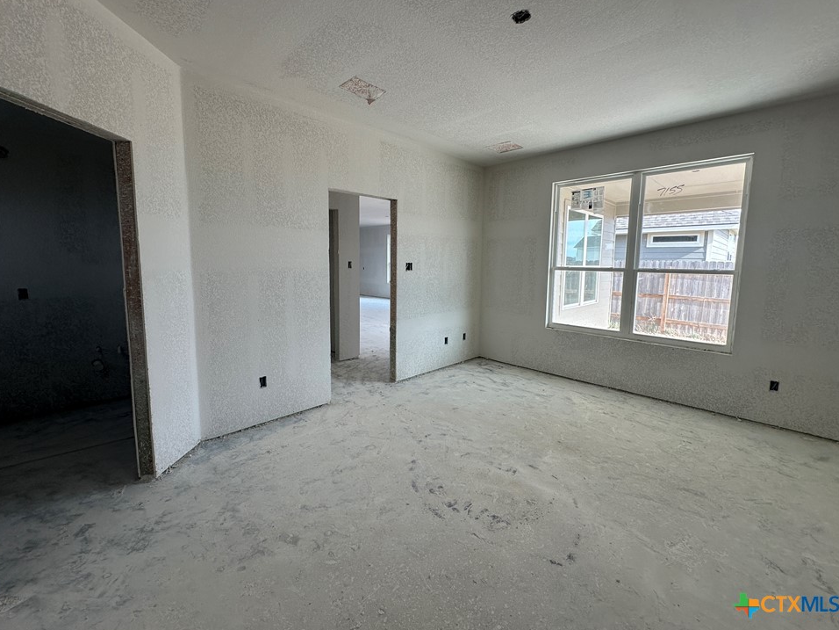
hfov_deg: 98.2
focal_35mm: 15
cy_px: 299
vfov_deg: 81.7
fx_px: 364
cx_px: 412
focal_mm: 2.22
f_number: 2.2
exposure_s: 1/99
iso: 64
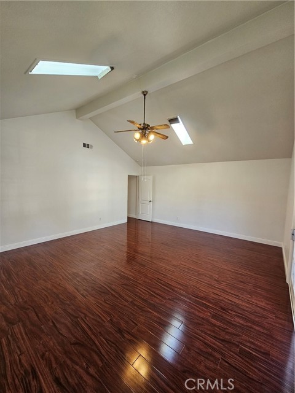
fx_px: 148
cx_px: 148
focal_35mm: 13
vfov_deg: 106.2
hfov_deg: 89.9
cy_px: 196
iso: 100
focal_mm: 2.2
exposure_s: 1/60
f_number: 2.2
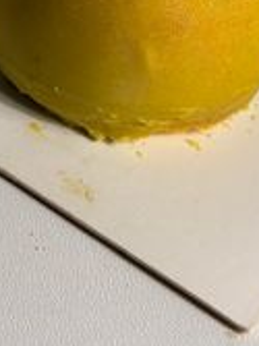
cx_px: 83
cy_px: -67
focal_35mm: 123
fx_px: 1229
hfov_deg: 12.0
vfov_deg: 15.5
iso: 80
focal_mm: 6.76
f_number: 1.78
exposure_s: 1/5208
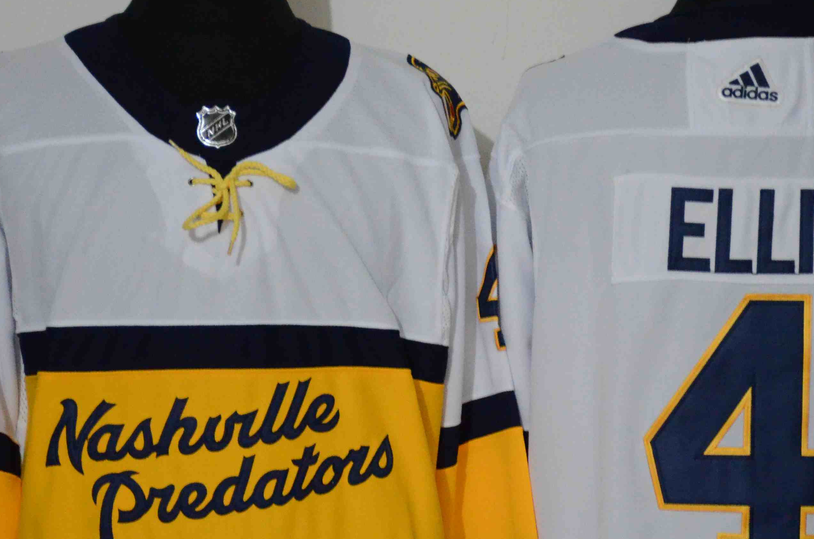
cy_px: 385
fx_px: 4580
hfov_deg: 10.2
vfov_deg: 6.7
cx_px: 491
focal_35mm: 203
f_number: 5
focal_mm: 70
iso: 4000
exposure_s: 1/25
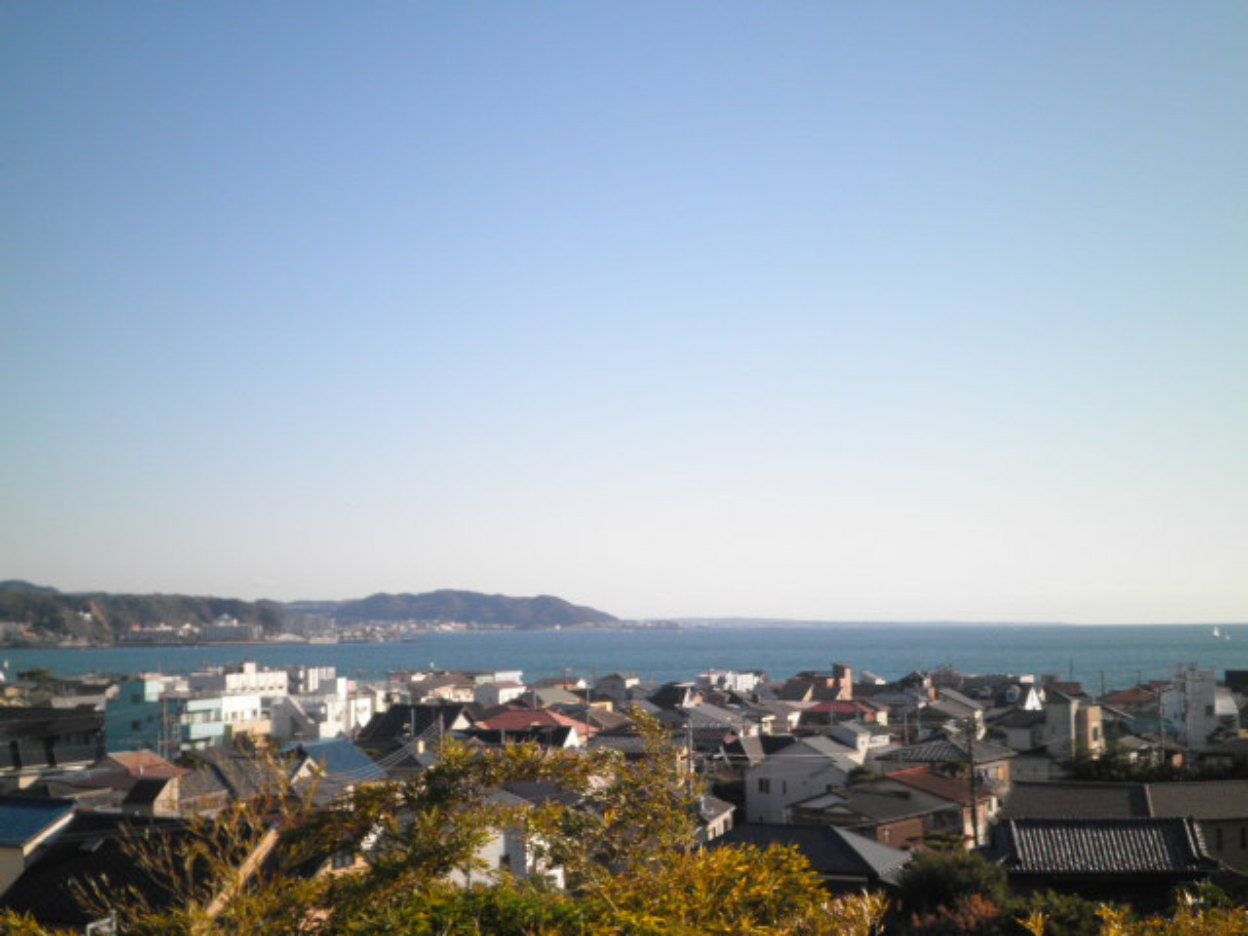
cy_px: 468
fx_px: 1694
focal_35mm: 47
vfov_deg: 30.9
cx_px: 624
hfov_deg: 40.4
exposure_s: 1/800
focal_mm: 8.3
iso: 64
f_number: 3.4
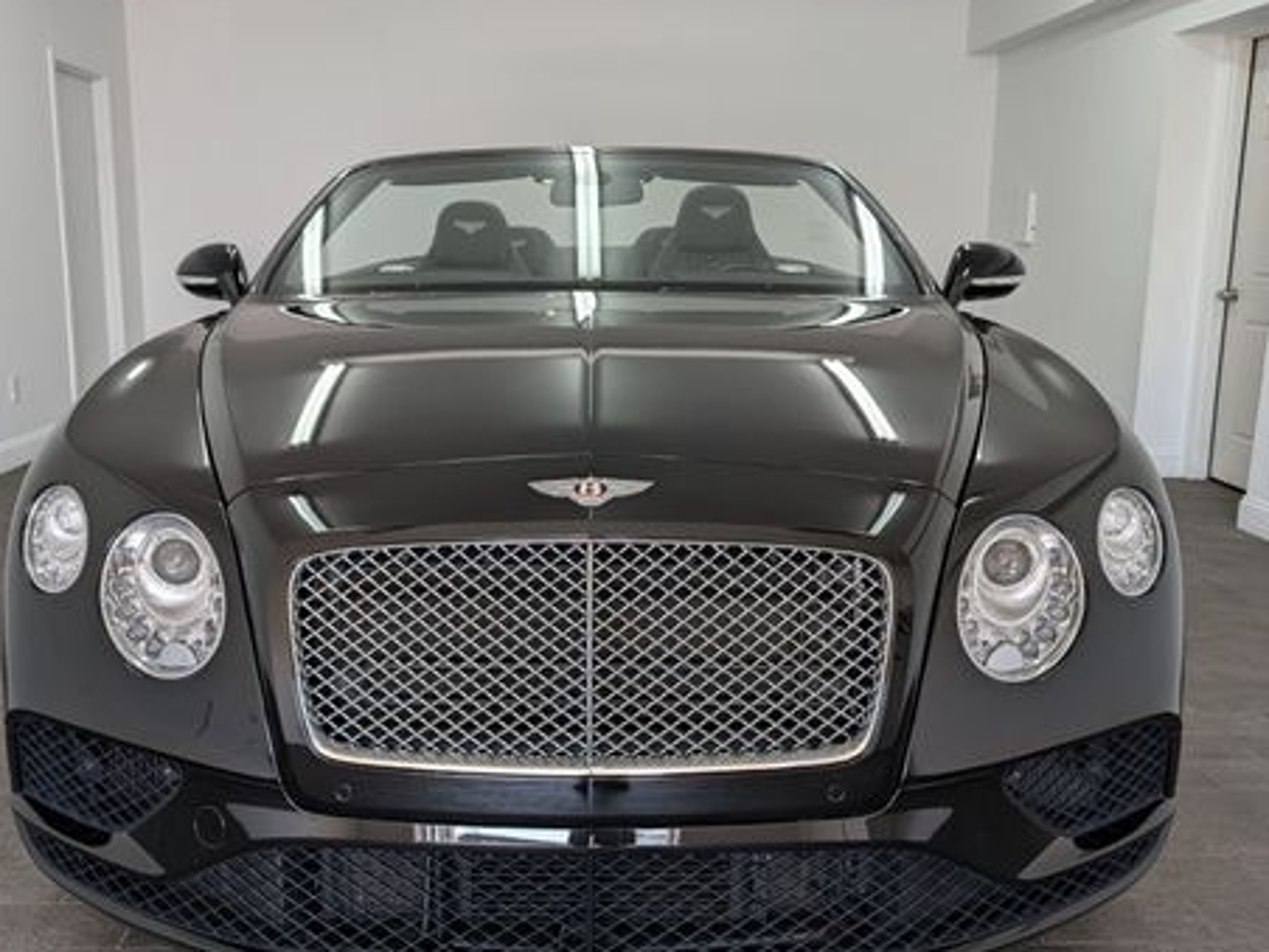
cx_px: 595
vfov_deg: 41.8
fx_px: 1246
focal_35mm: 34
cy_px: 500
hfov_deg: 53.9
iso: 24
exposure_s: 1/60
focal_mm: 6.9
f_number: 1.68
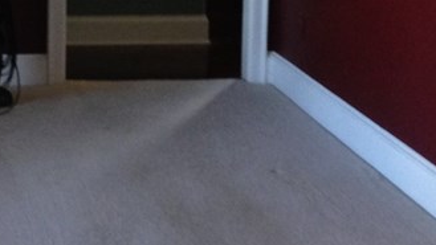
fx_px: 1295
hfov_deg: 18.7
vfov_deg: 10.6
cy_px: -42
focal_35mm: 112
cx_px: 33
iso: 125
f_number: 2.4
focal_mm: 4.12
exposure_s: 1/16
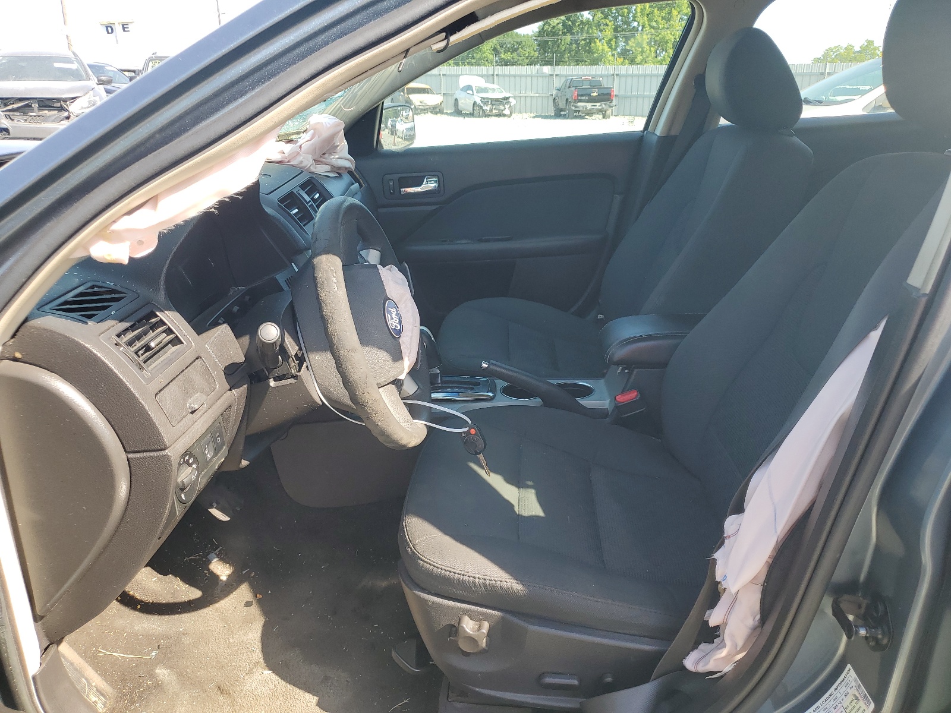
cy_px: 356
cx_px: 476
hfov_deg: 67.3
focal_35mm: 26
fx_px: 714
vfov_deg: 53.1
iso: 50
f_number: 1.5
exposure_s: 1/500
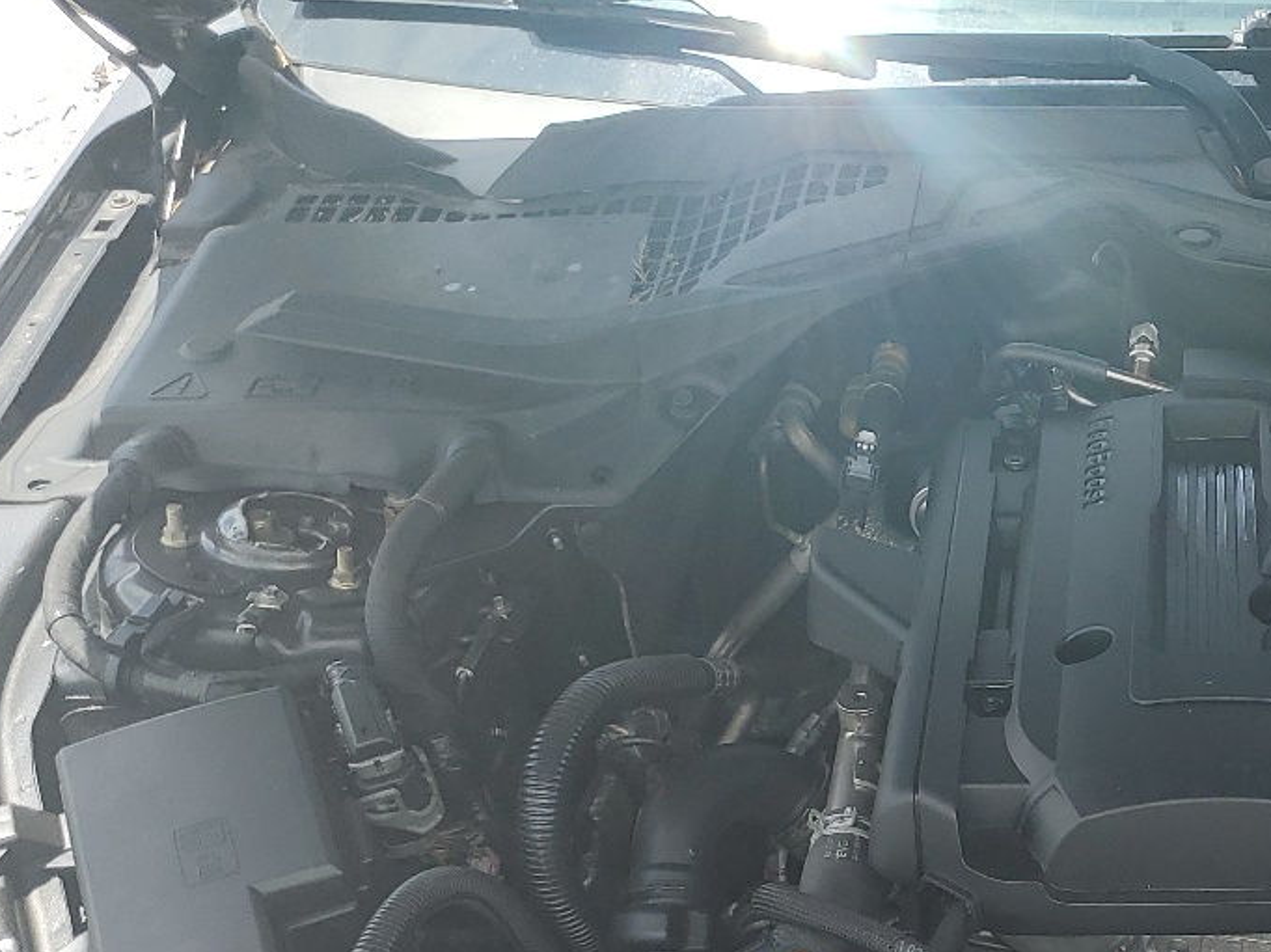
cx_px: 1195
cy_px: 924
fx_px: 2239
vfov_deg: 23.1
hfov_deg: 30.0
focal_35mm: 61
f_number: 1.5
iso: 50
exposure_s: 1/1111
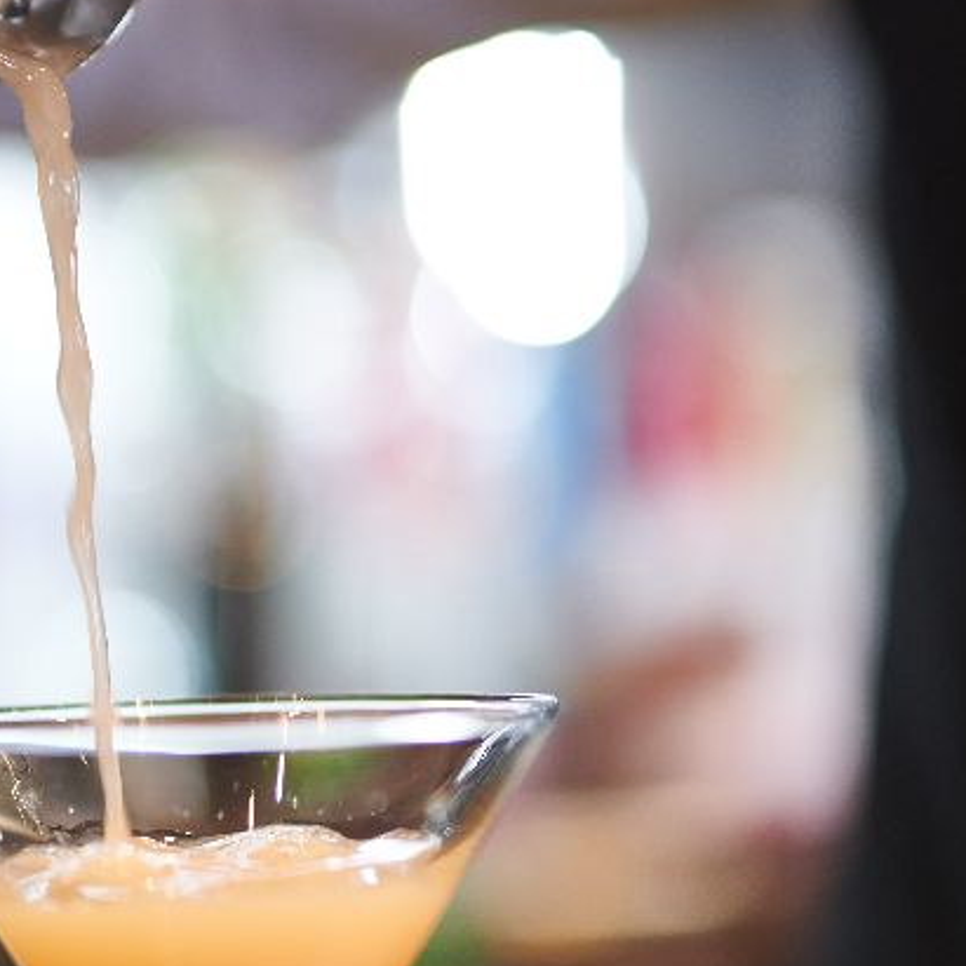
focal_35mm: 124
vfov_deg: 14.1
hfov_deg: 13.9
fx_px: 3915
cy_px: 388
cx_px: 33
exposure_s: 1/250
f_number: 1.4
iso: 500
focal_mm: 50
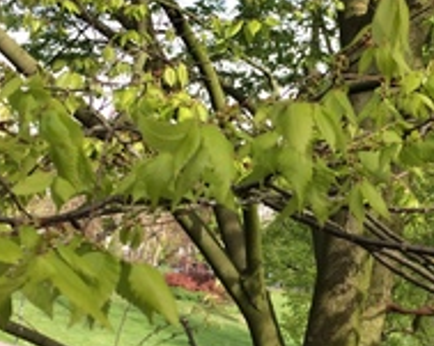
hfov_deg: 31.3
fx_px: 770
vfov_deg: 25.4
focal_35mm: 60
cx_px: 271
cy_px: 154
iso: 32
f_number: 2.2
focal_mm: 4.15
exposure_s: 1/414
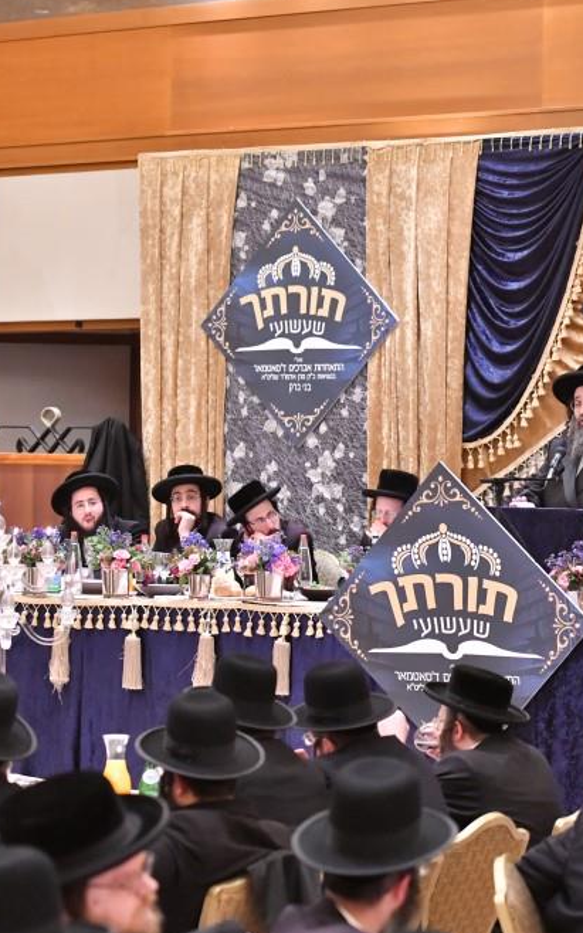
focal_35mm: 111
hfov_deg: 11.6
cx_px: 621
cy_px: 463
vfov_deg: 18.8
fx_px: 2823
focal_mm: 70
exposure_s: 1/125
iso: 4000
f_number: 4.5
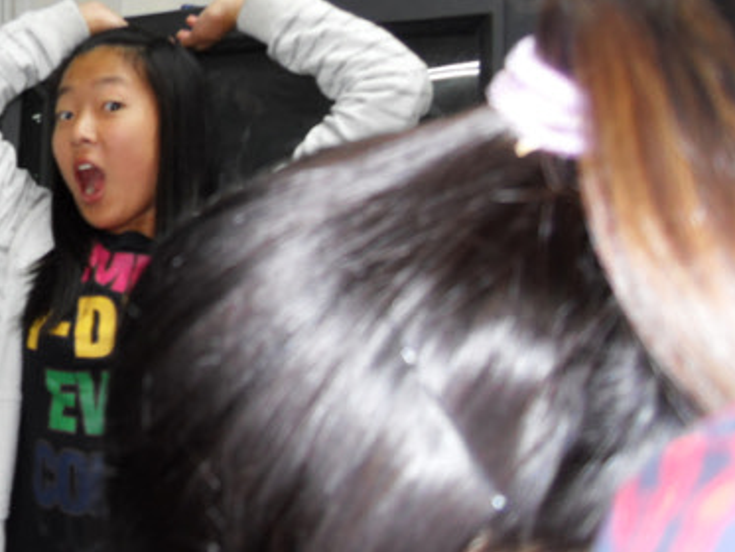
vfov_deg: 24.4
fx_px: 1274
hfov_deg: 30.0
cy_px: 292
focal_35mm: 60
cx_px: 0
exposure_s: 1/45
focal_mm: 6
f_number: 2.8
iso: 200
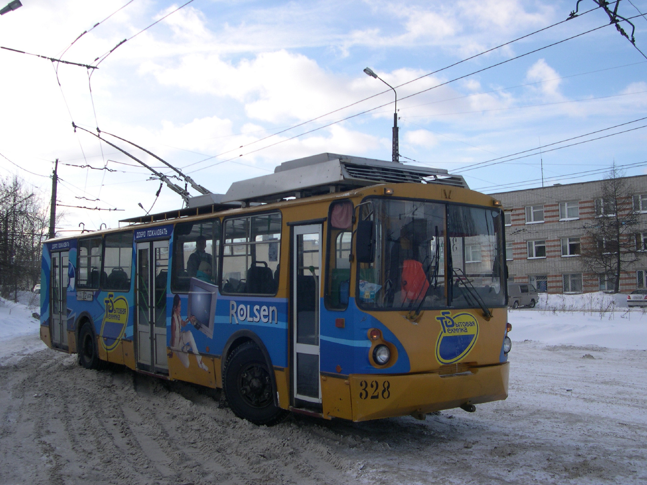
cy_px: 242
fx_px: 710
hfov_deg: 49.0
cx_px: 324
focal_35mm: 38
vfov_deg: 37.7
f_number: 7.6
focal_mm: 8
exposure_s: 1/163
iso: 100
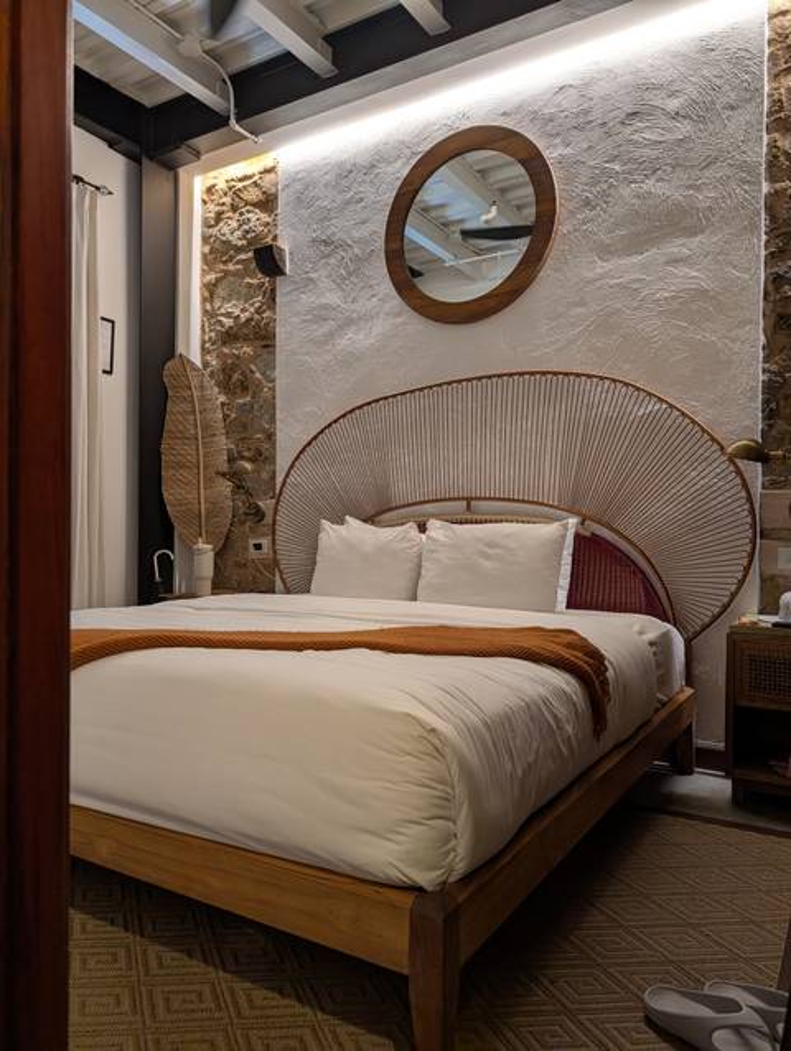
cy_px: 526
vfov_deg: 71.5
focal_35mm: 24
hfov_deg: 56.9
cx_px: 396
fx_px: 730
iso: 163
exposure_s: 1/120
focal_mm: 6.9
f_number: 1.68
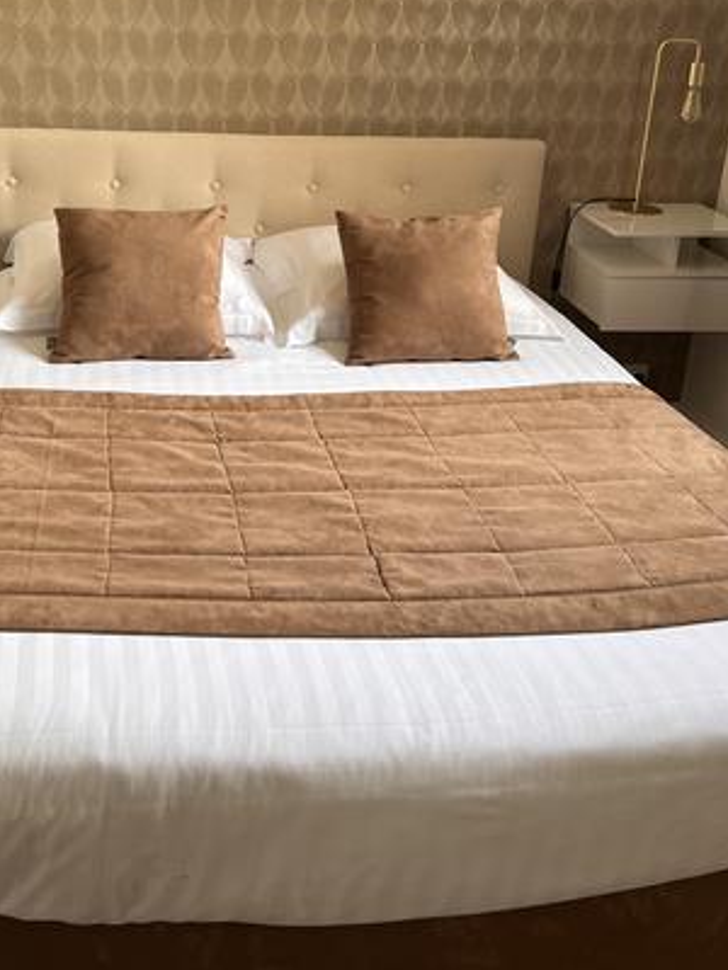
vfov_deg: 46.9
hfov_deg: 36.6
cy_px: 306
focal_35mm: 39
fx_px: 1094
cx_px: 269
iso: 125
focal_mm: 5.7
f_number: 1.5
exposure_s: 1/113
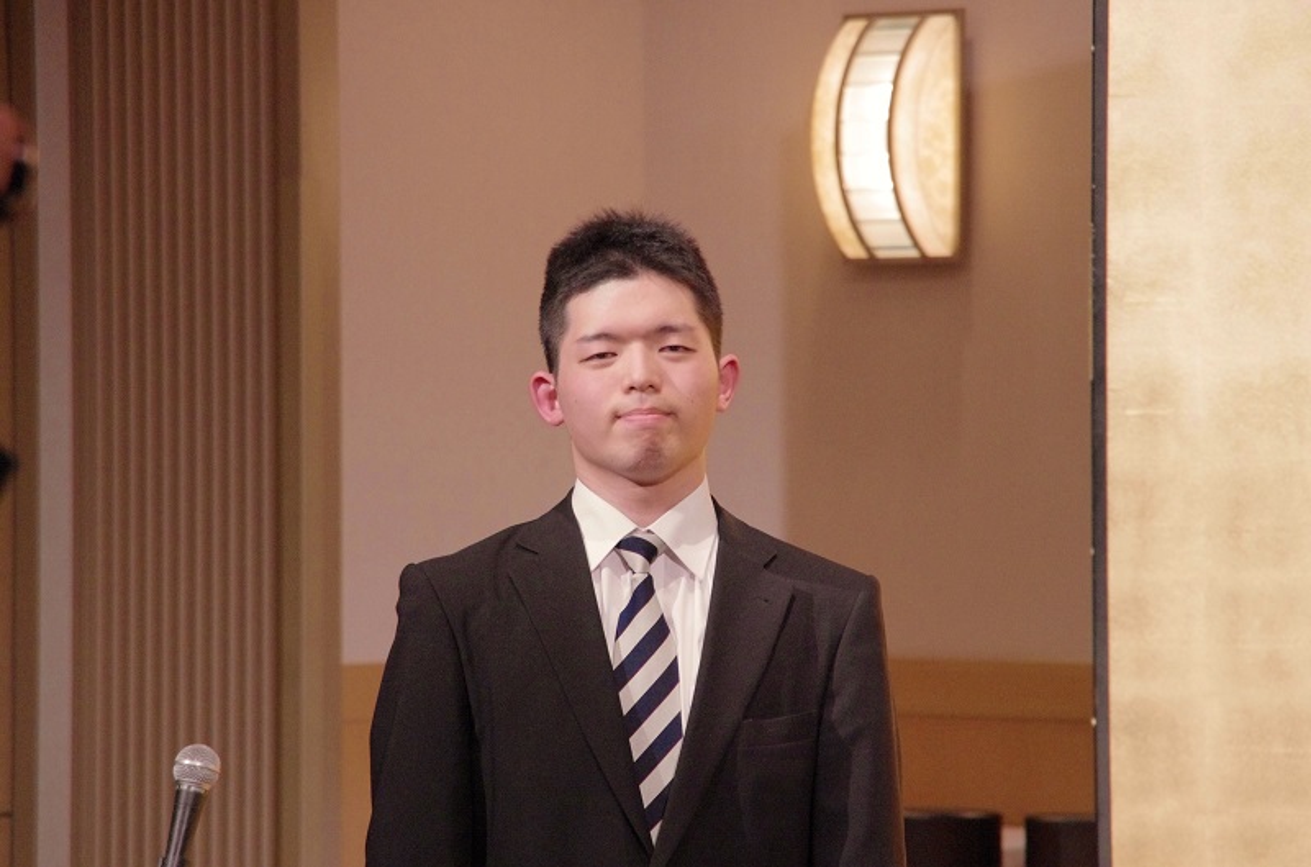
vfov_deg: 6.7
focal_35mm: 202
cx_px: 656
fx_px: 7355
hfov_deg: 10.2
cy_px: 434
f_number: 6.3
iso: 3200
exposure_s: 1/100
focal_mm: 135
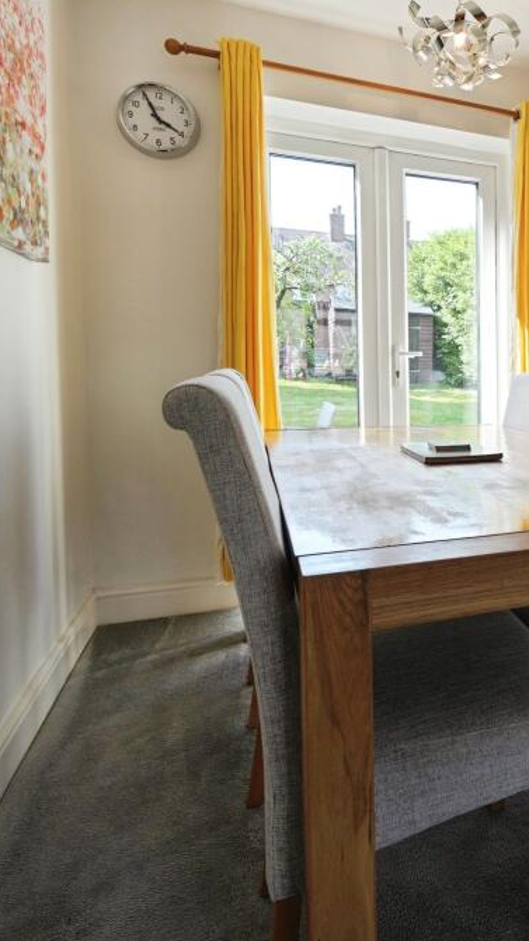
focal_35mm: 24
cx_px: 521
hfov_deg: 41.8
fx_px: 599
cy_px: 465
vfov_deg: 76.3
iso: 250
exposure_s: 1/160
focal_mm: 10
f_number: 4
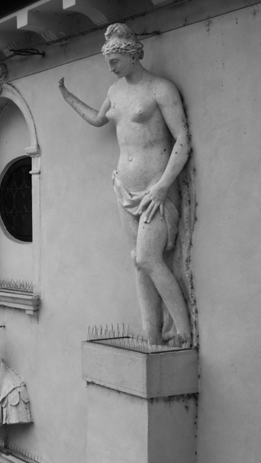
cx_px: -122
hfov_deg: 16.5
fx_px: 824
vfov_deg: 31.4
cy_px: 221
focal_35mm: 67
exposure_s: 1/170
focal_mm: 25.4
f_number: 7.1
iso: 160
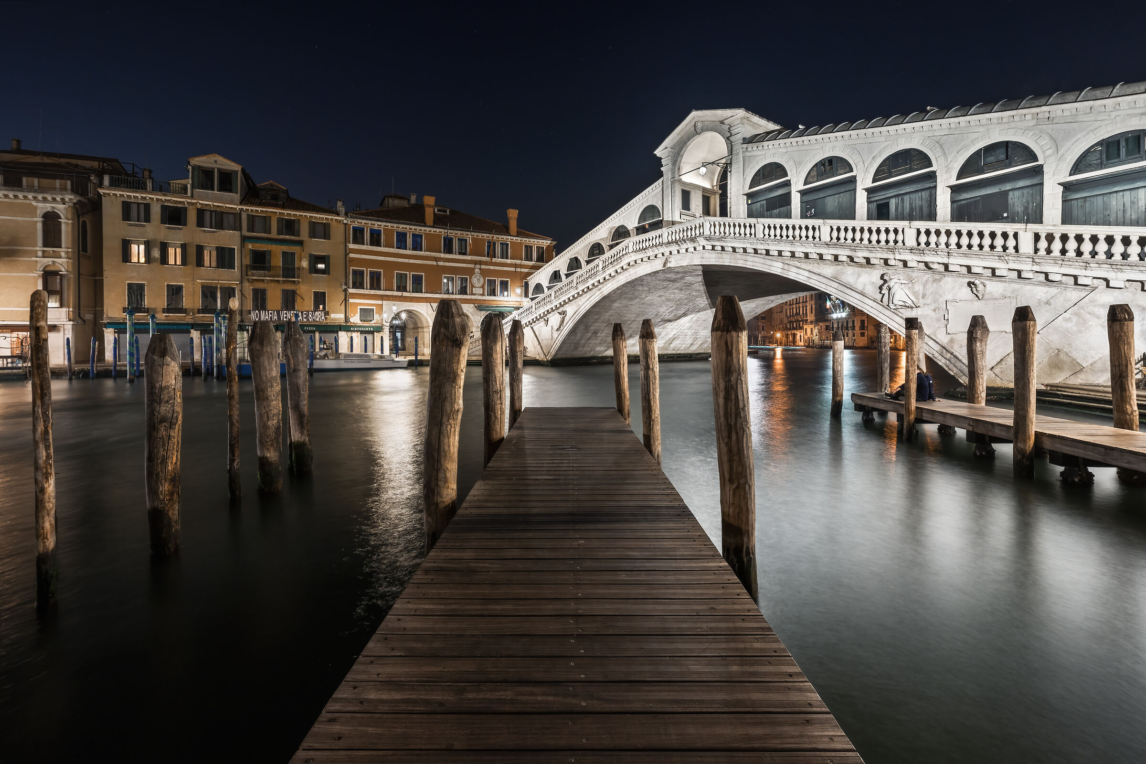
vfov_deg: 90.0
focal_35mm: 12
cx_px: 573
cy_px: 382
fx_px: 382
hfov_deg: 112.6
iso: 200
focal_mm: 12
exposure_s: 10
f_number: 8
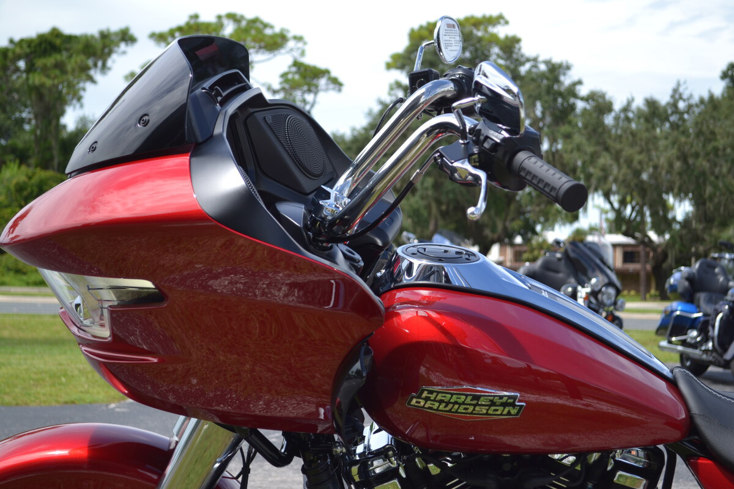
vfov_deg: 21.6
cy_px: 244
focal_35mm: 63
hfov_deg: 31.9
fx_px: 1284
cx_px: 367
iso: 100
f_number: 5.3
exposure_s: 1/320
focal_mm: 42
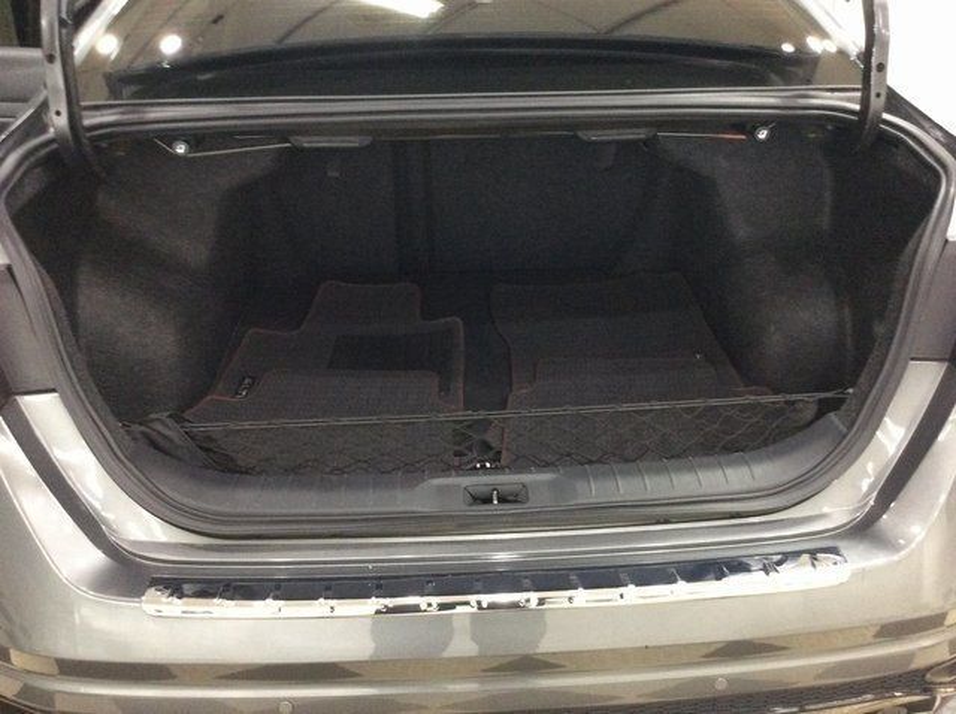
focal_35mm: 32
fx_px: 882
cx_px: 478
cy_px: 357
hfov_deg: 56.9
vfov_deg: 44.1
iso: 250
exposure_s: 1/24
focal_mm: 3.3
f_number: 2.4
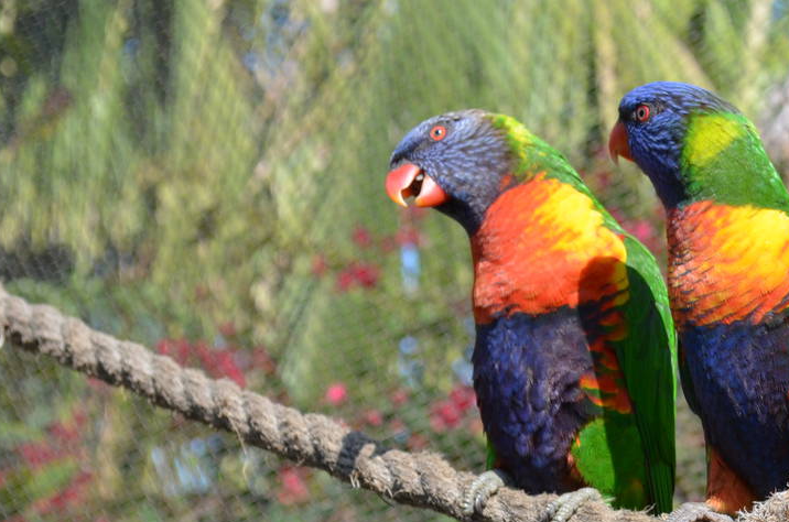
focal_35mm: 161
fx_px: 3521
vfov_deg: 8.4
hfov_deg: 12.7
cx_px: 747
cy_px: 504
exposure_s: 1/250
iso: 200
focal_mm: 48
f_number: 8
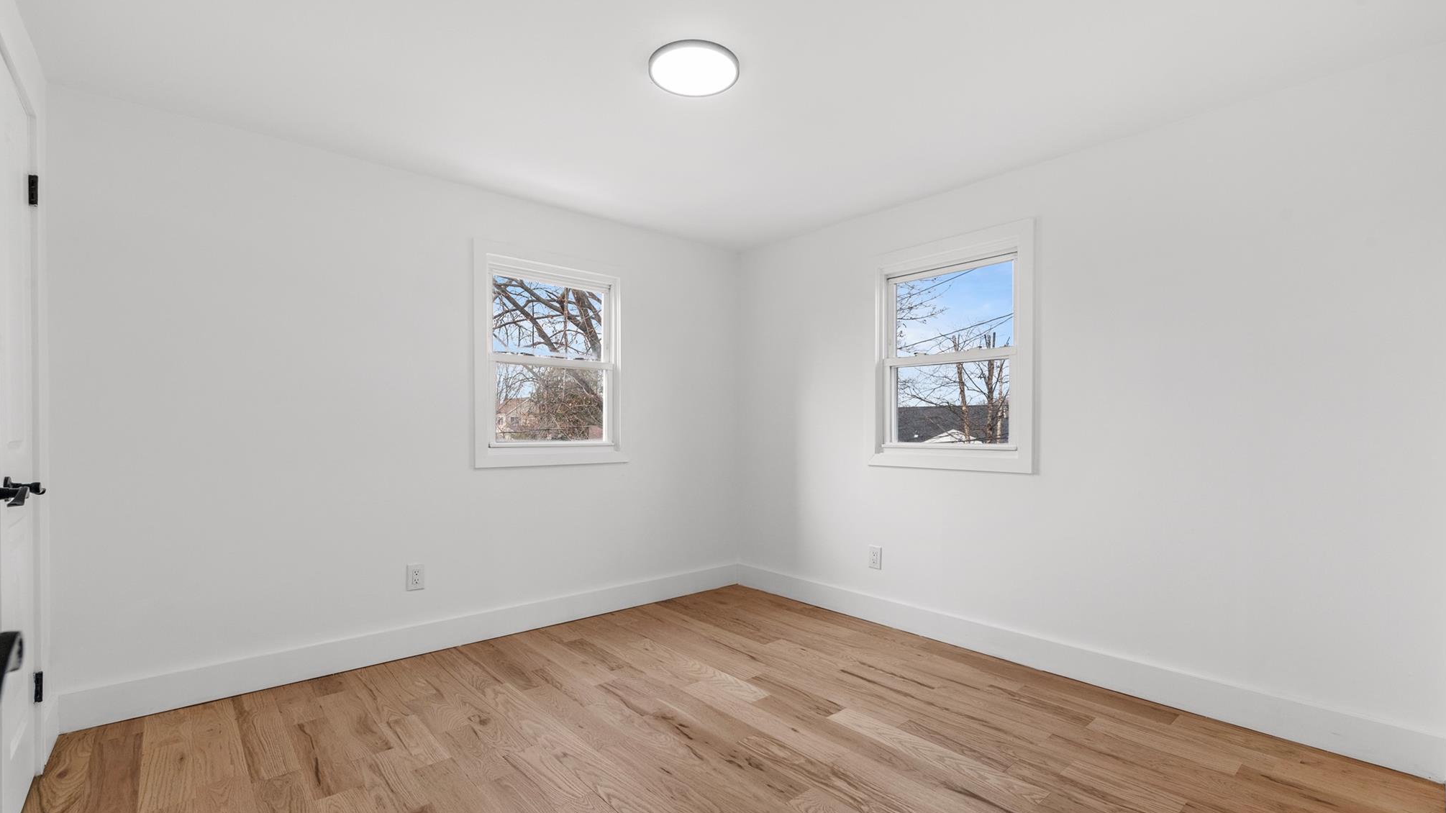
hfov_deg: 99.4
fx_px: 613
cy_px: 431
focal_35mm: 16
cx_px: 724
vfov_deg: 67.0
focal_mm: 15
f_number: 8
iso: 500
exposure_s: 1/80
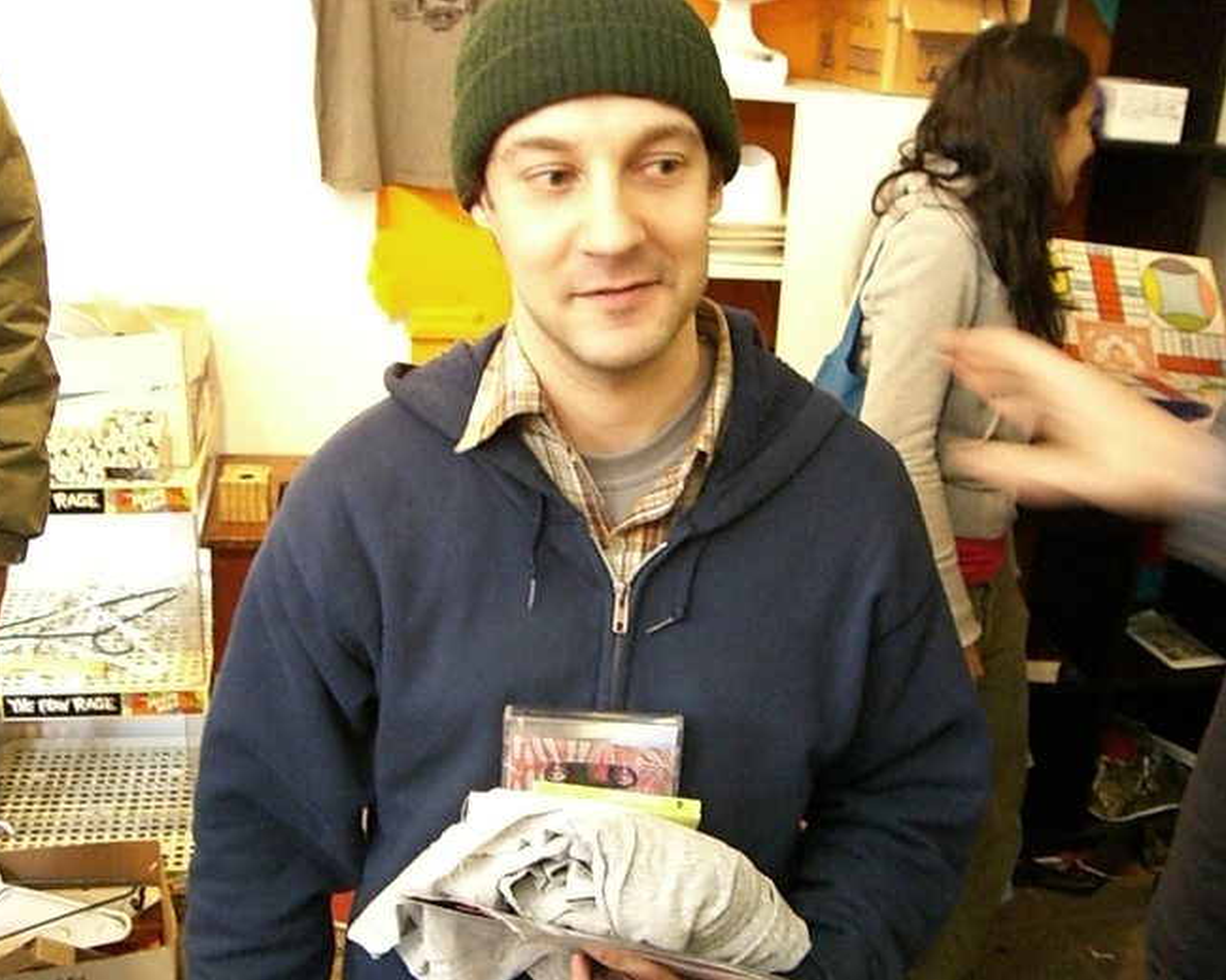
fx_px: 1451
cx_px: 620
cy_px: 494
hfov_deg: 45.8
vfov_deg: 37.3
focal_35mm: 40
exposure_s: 1/15
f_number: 2.7
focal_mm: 6.2
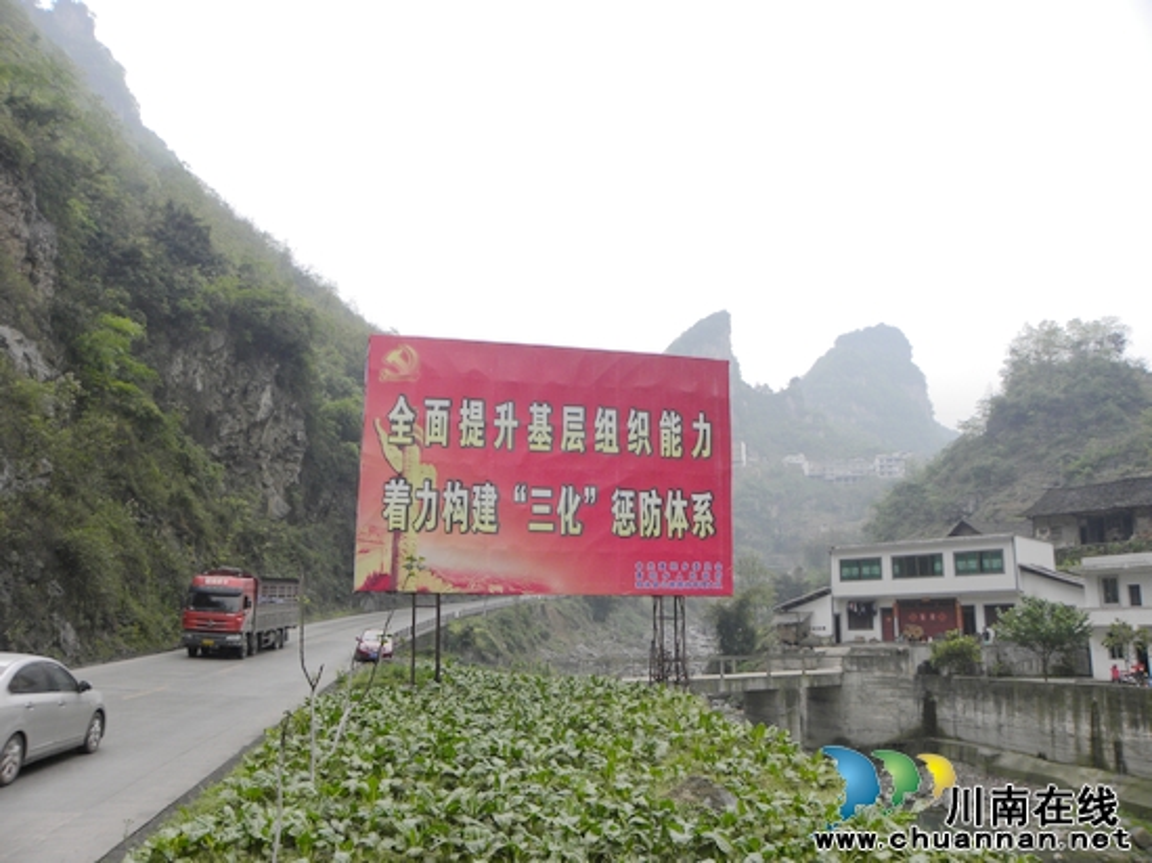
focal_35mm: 26
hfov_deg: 67.3
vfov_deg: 53.0
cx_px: 576
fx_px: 865
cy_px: 432
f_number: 4
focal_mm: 4.6
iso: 64
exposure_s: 1/155
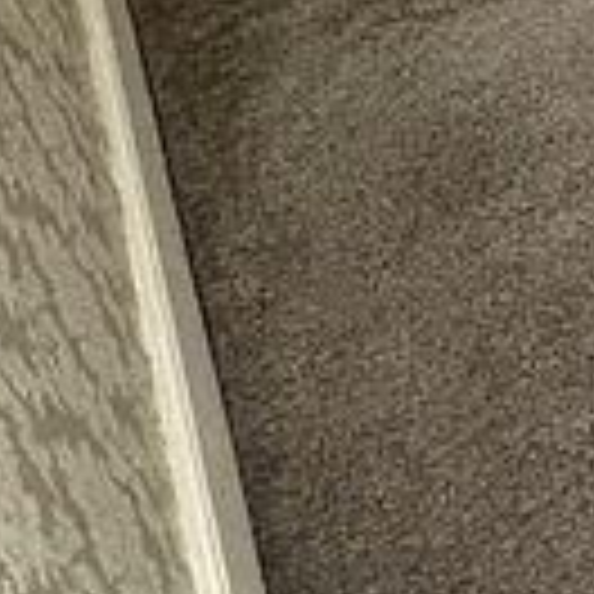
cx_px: 1656
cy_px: -238
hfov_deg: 11.9
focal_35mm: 96
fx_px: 1864
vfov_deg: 16.8
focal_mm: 2.22
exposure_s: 1/50
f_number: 2.2
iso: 320
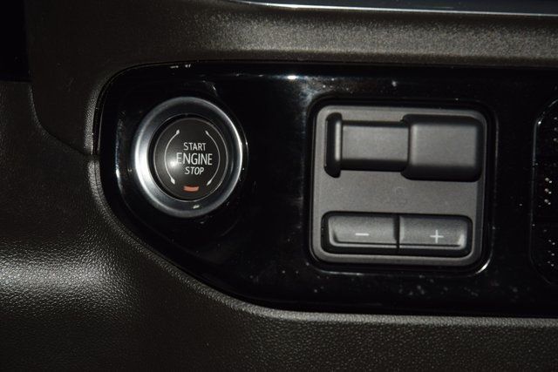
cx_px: 279
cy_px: 186
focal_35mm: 105
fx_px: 1628
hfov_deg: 19.5
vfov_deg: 13.0
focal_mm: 70
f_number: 8
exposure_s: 1/125
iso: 100
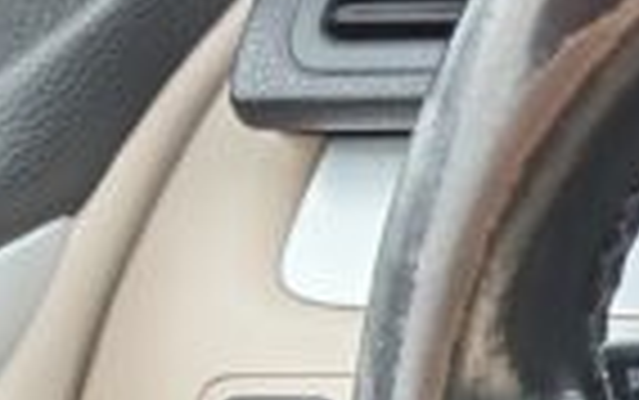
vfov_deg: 8.6
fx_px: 2597
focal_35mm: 149
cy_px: 575
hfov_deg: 10.8
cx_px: 1742
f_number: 1.8
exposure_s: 1/33.3
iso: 180
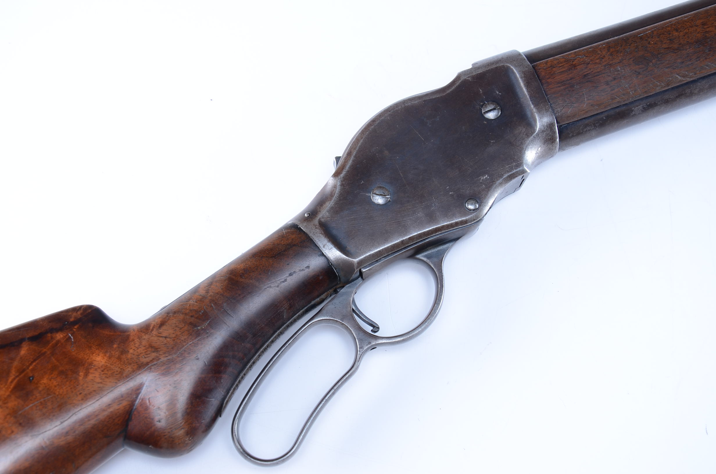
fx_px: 1191
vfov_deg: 22.5
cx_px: 358
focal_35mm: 60
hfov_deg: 33.5
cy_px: 237
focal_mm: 40
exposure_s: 1/100
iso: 100
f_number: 7.1
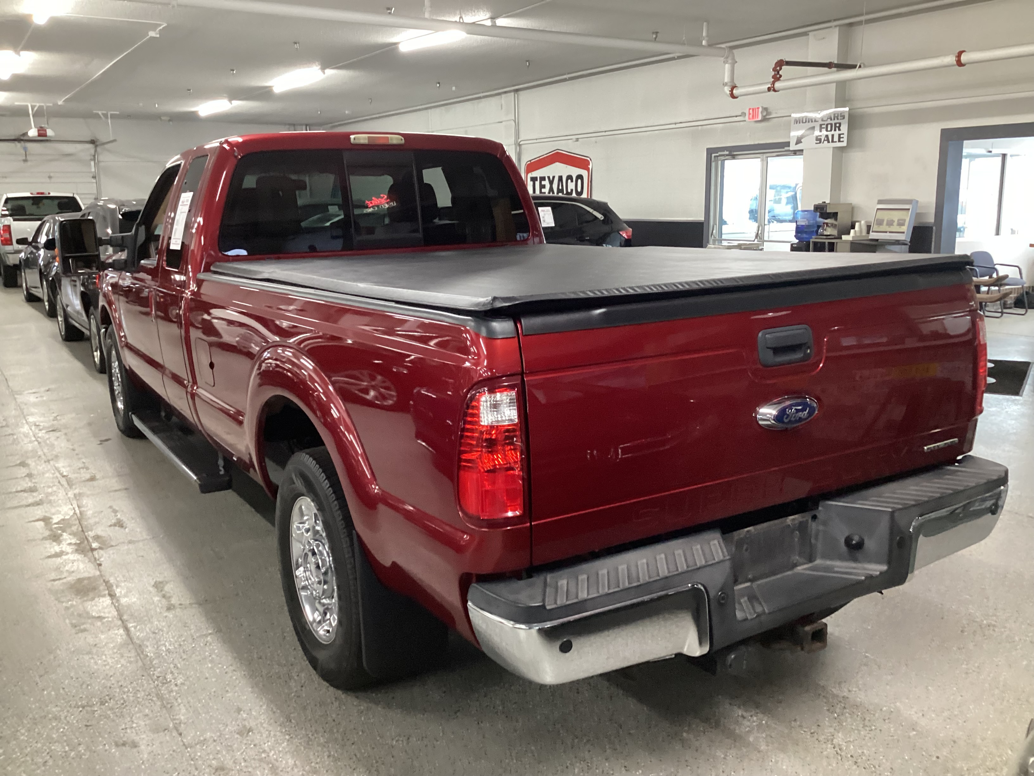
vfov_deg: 45.4
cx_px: 517
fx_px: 926
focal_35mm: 31
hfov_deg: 58.4
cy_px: 388
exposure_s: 1/50
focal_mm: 3.3
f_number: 2.4
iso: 320
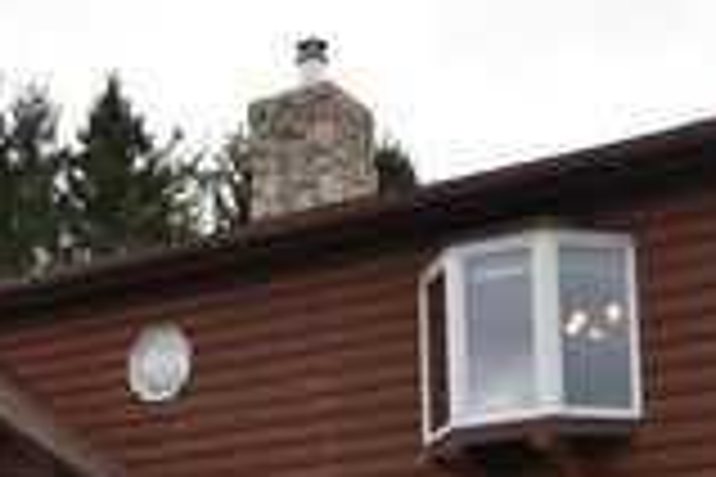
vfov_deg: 18.5
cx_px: 315
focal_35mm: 71
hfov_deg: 28.6
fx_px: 1403
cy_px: 529
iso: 360
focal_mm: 15
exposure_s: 1/250
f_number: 8
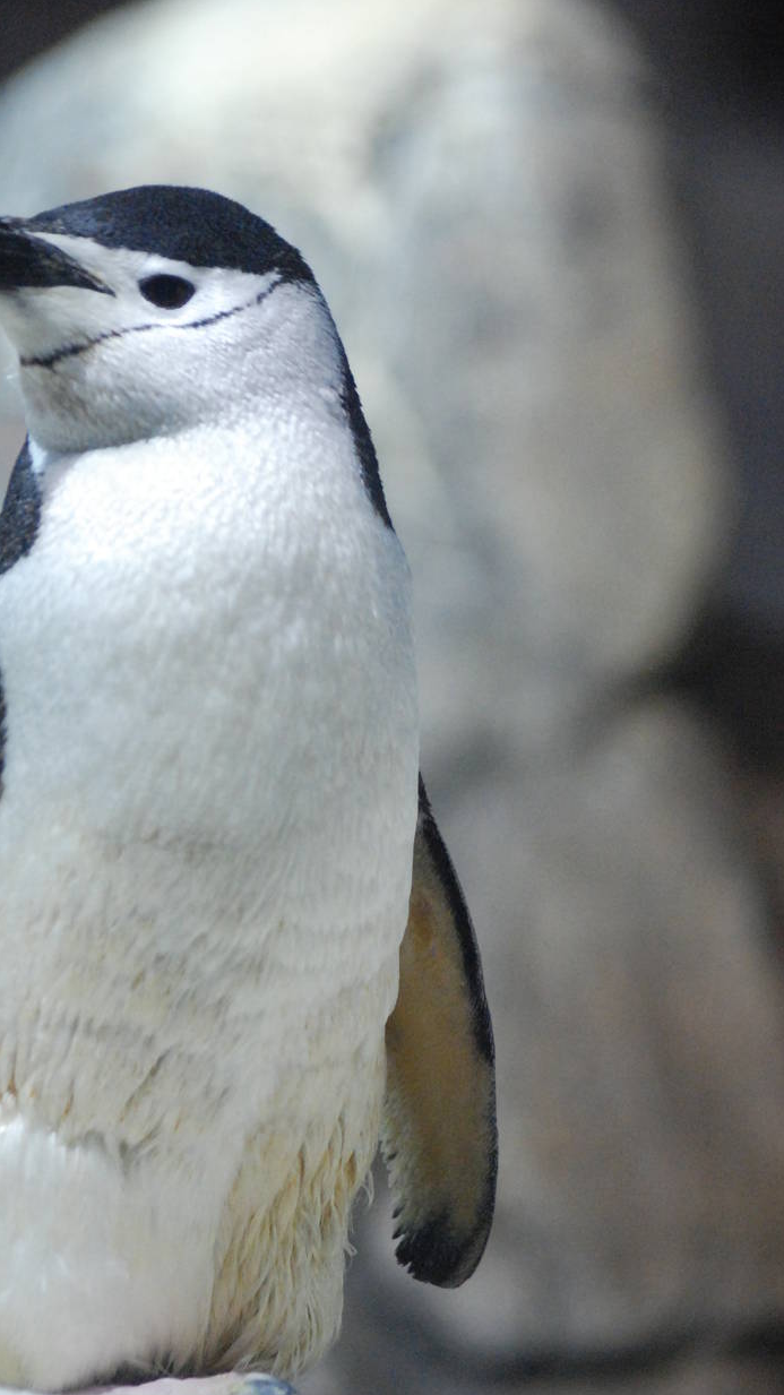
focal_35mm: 276
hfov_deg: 4.4
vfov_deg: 7.8
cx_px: 187
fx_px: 10195
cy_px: 735
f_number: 4.5
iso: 1600
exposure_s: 1/160
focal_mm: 135
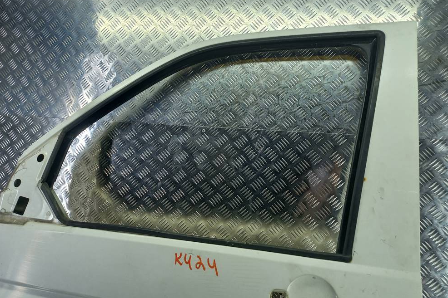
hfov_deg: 67.4
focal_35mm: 27
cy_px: 139
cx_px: 231
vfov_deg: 47.9
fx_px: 336
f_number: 1.8
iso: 50
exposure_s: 1/100
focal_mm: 4.6
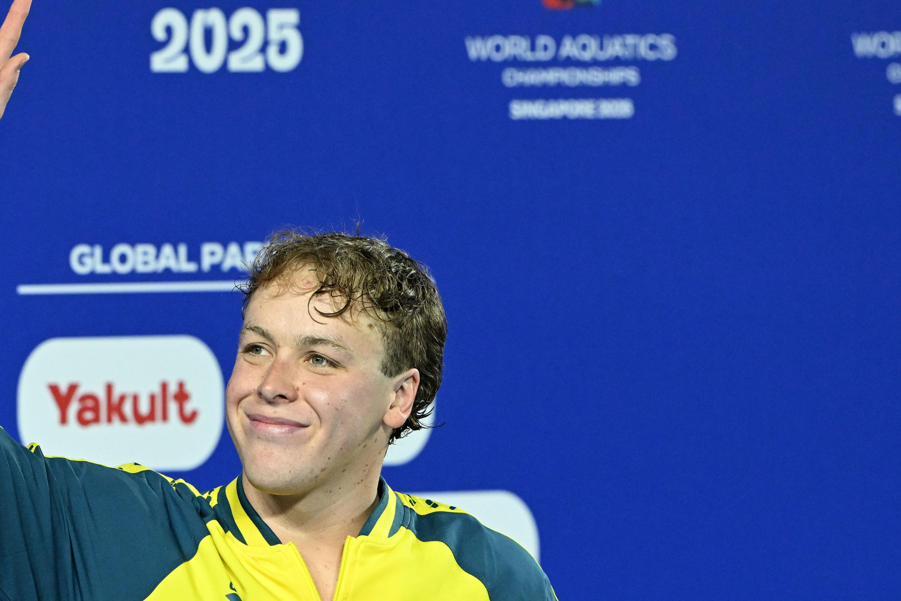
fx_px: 22325
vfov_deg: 1.5
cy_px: 597
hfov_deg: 2.3
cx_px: 319
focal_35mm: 892
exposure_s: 1/2500
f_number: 4
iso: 4000
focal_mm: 400
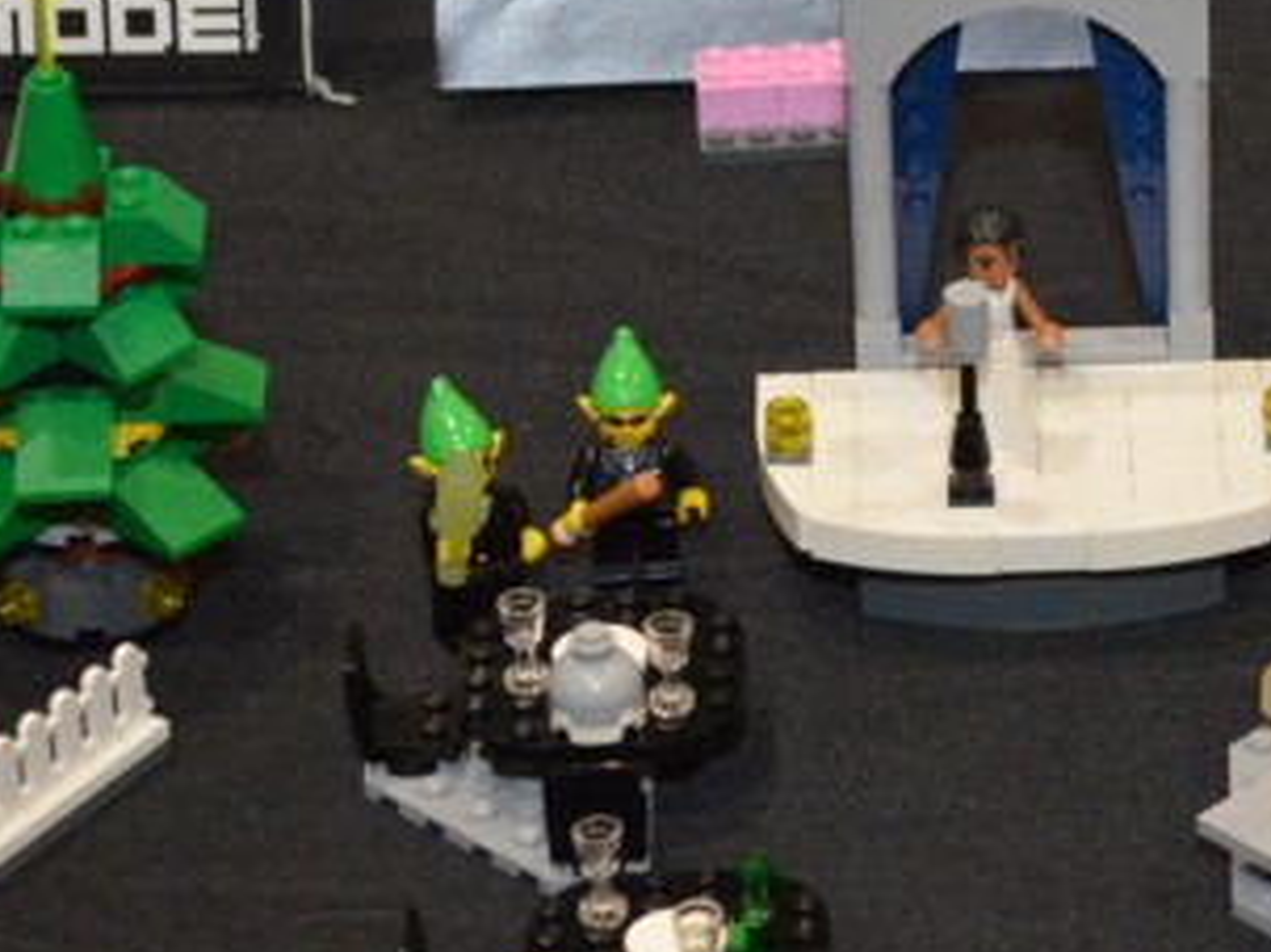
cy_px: 352
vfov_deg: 7.8
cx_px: 1791
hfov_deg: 10.1
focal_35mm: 190
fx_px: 6973
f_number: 5.3
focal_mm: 40
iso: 3200
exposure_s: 1/60
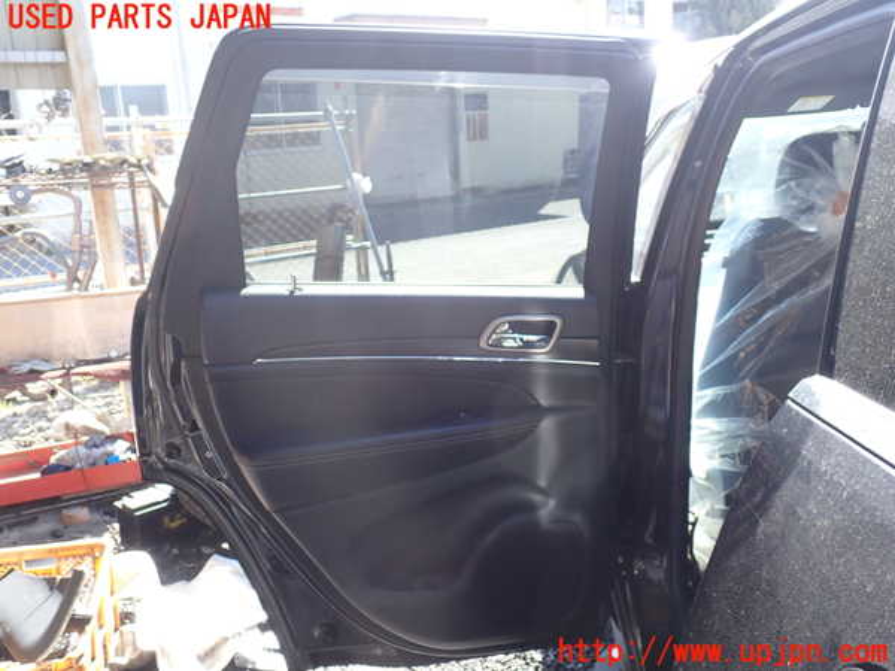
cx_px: 448
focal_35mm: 30
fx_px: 776
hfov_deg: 60.0
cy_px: 336
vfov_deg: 46.8
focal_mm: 5.4
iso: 100
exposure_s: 1/100
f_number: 3.2
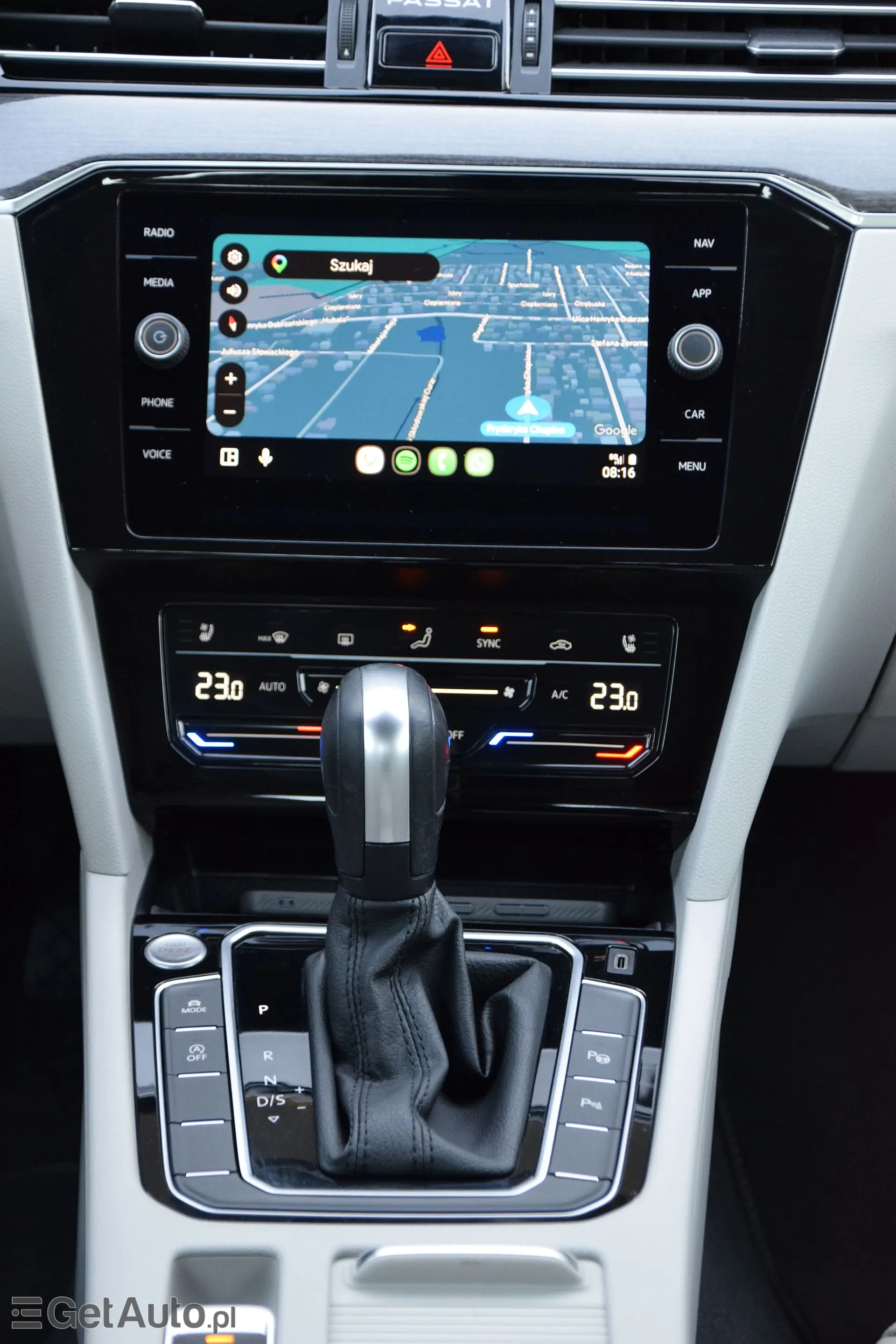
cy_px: 672
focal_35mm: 93
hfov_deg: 14.7
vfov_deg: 21.9
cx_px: 448
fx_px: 3472
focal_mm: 62
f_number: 5
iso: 1400
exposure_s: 1/100
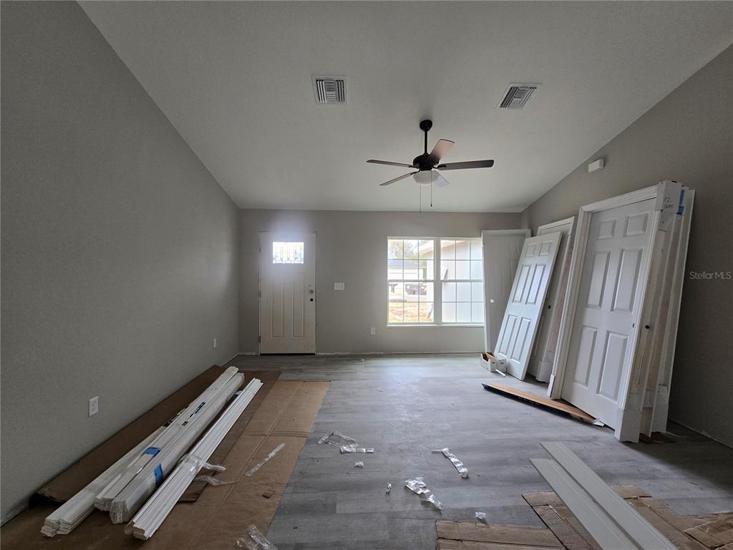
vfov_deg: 89.9
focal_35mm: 13
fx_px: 275
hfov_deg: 106.2
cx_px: 366
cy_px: 275
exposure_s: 1/60
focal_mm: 2.2
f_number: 2.2
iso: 125
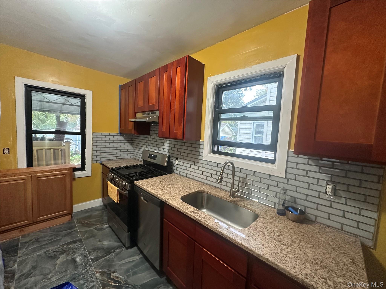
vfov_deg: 85.7
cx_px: 193
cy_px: 144
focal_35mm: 14
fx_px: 156
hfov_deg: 102.1
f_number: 2.2
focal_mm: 2.22
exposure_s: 1/60
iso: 250
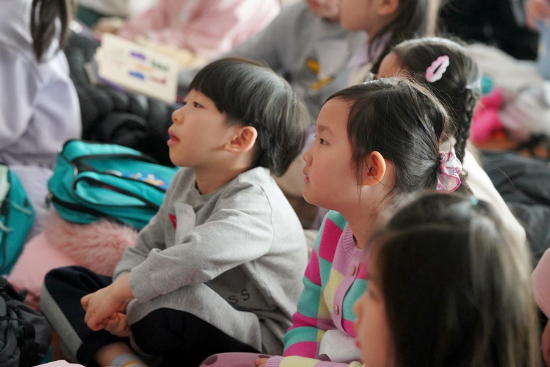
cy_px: 184
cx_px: 275
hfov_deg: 15.4
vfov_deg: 10.3
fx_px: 2032
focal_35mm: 133
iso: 6400
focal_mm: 133
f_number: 4
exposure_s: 1/160
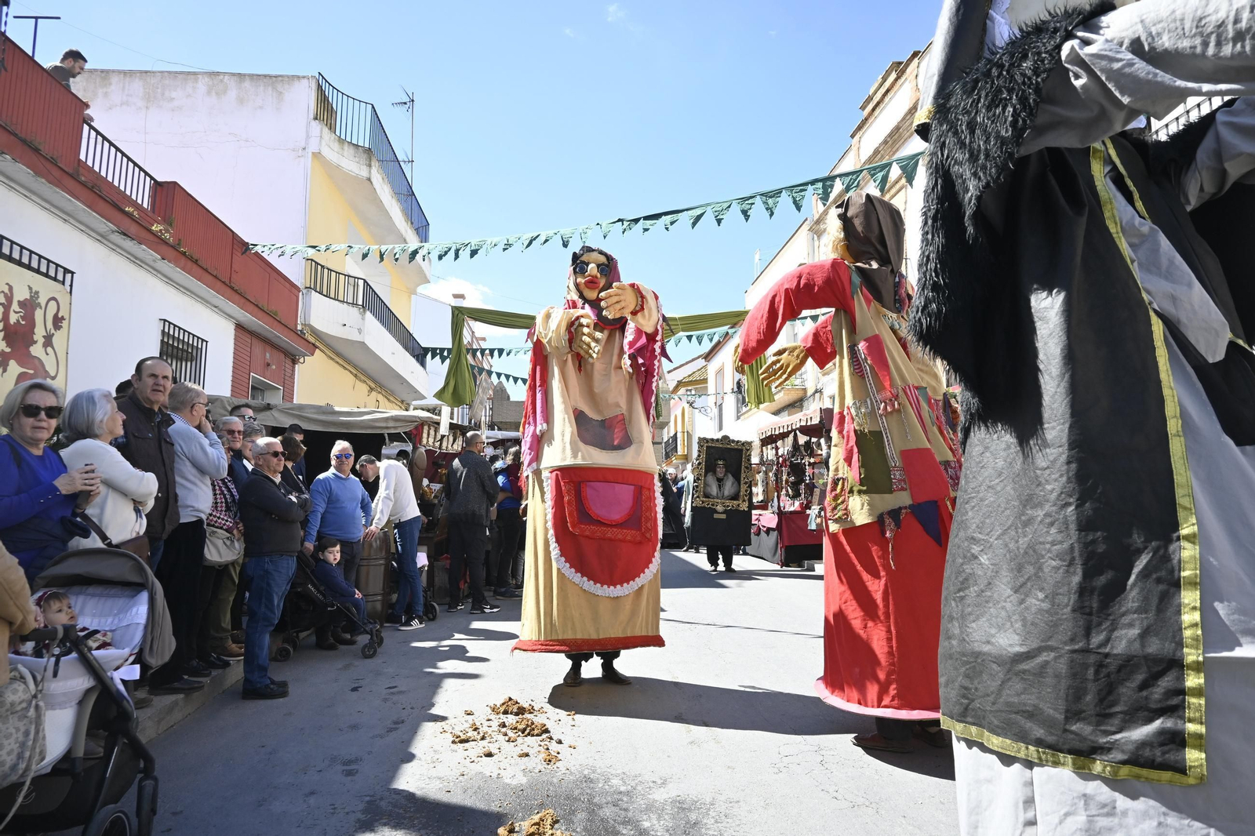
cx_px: 628
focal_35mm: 24
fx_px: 836
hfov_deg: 73.8
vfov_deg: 53.1
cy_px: 418
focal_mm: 16
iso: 320
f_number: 6.3
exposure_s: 1/500
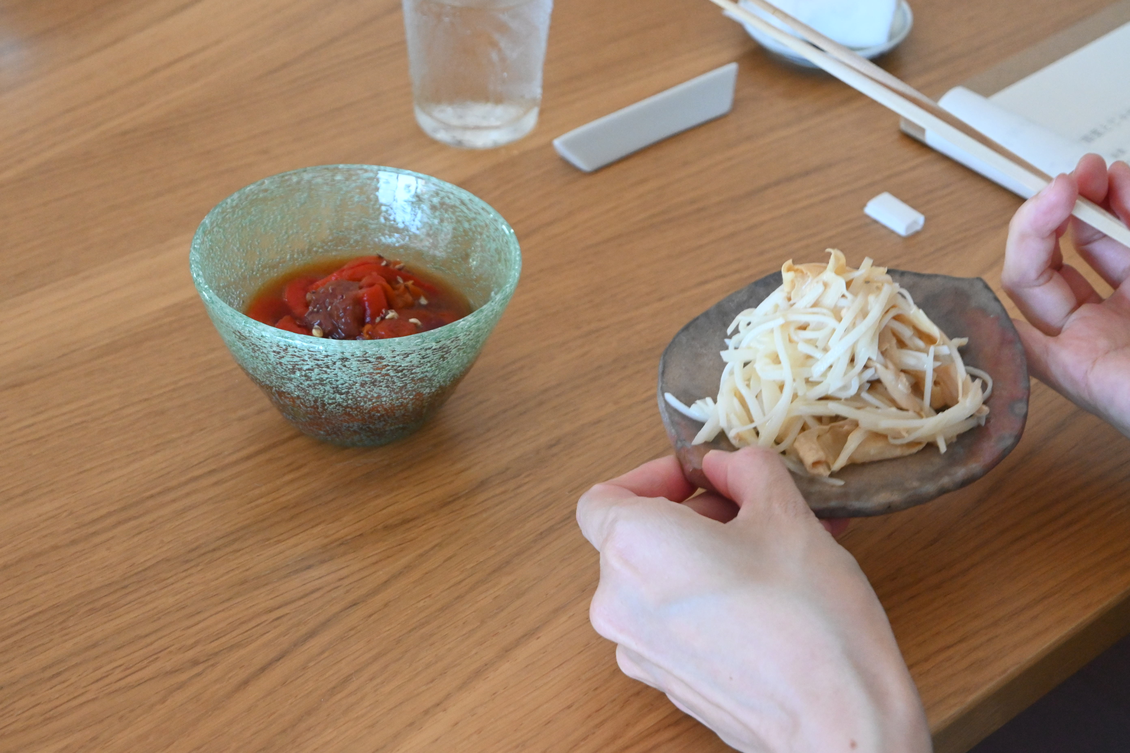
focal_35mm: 70
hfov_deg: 28.6
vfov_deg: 19.3
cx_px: 565
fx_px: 2213
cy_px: 376
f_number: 6
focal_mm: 47
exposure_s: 1/125
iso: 3200
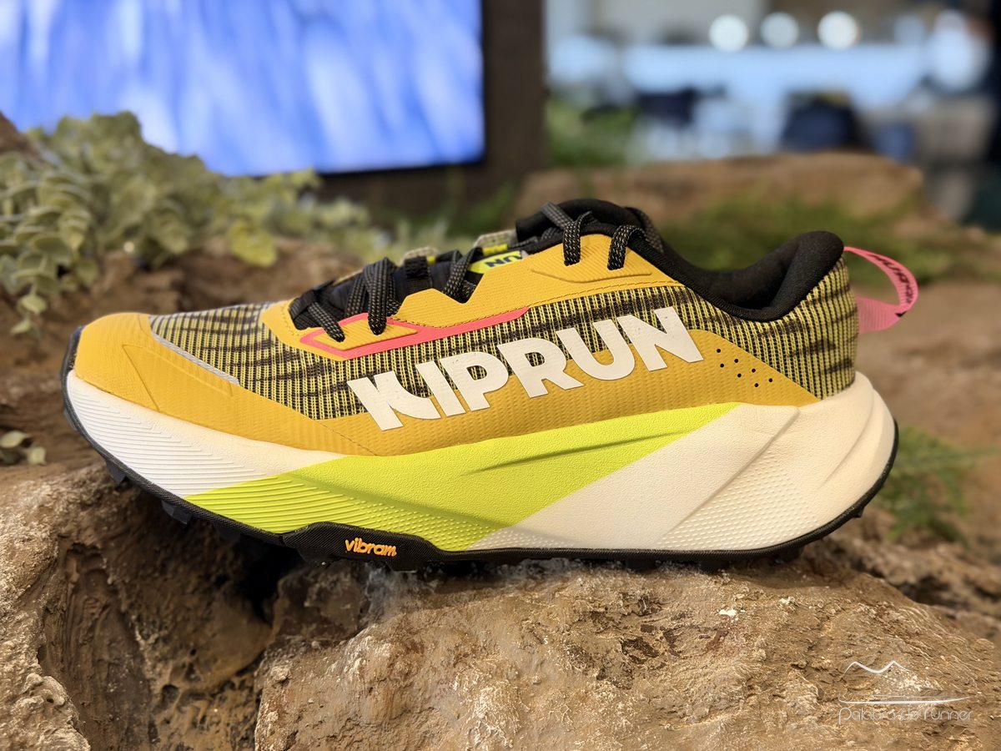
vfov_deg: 30.3
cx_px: 500
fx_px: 1388
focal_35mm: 48
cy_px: 376
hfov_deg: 39.7
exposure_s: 1/50
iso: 160
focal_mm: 6.76
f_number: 1.78
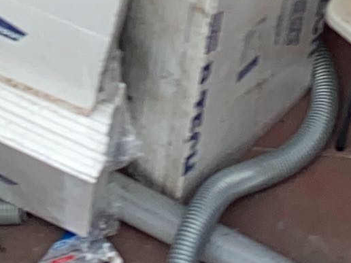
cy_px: -741
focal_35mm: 203
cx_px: -93
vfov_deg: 6.2
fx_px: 2058
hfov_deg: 9.6
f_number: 1.8
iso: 32
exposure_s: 1/398
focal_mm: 4.25
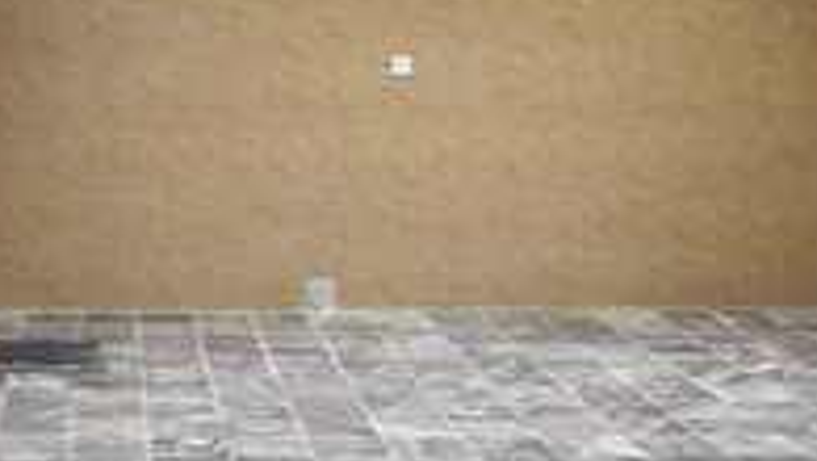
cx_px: 96
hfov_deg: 27.3
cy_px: 708
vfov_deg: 14.9
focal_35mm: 75
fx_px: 1626
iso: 200
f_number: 1.9
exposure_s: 1/17
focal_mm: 3.7
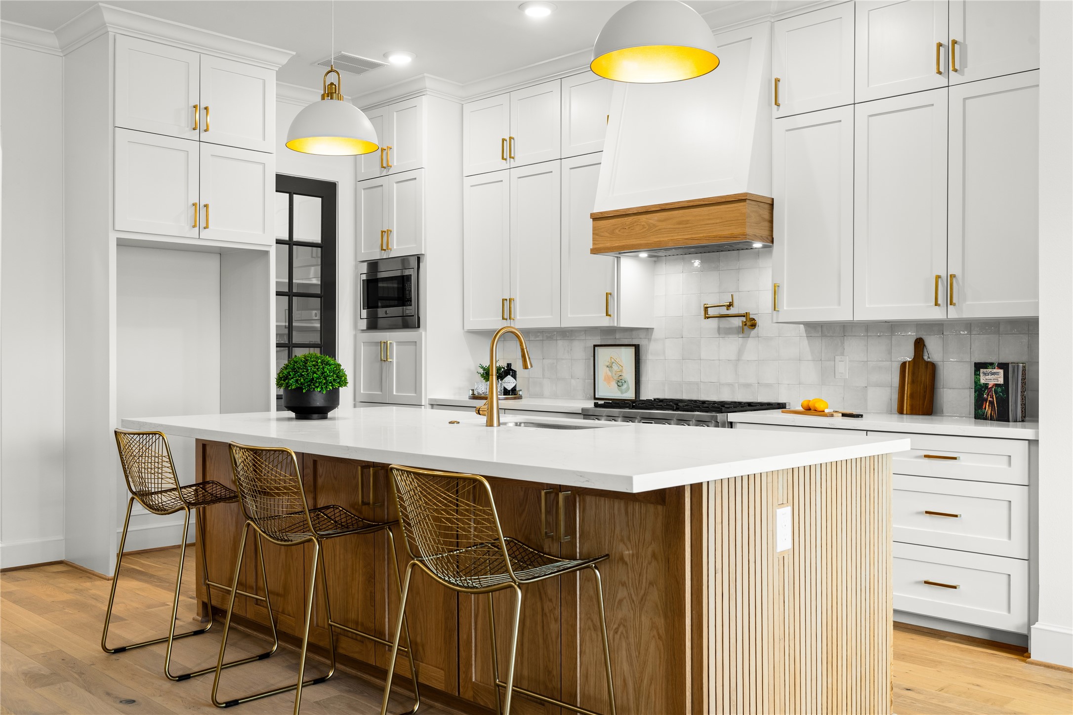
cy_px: 358
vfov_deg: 40.0
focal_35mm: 33
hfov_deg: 57.2
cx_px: 536
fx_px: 984
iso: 200
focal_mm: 33
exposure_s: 1
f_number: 9
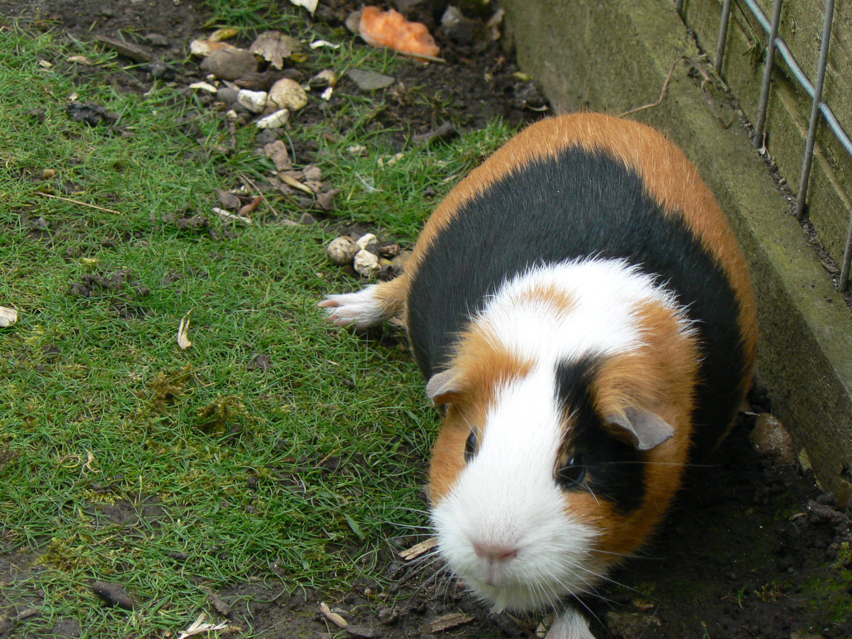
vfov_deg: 5.2
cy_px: 320
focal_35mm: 287
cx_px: 426
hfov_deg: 6.9
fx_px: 7064
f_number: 5.6
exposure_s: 1/125
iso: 80
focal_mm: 47.8
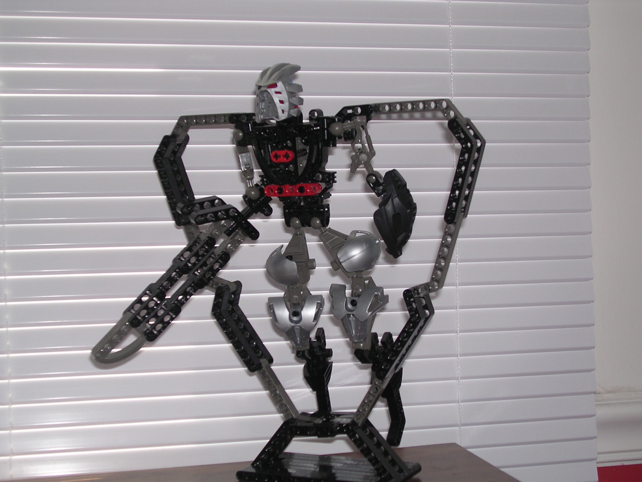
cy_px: 241
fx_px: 1113
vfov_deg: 24.4
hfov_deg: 32.2
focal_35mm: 60
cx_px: 321
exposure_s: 1/60.1
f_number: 3.4
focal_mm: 9.1
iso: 100
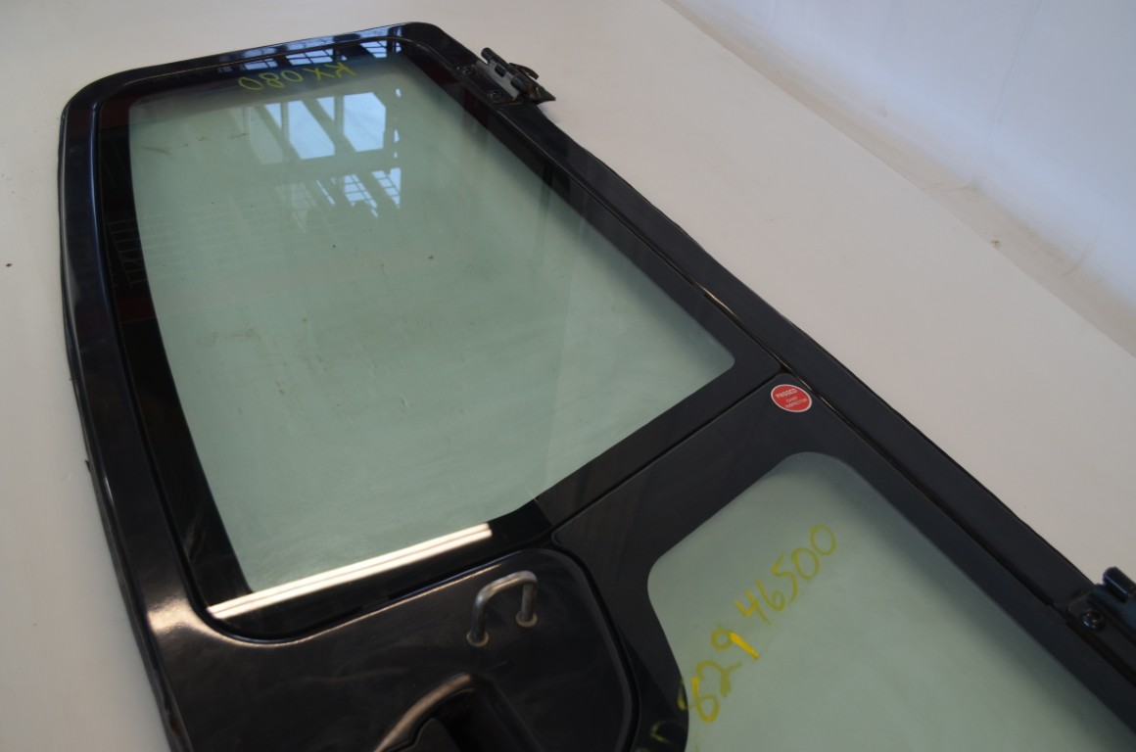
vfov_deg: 39.8
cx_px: 568
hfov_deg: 57.3
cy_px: 376
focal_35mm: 33
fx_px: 1039
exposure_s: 1/100
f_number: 5
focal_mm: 22
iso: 400
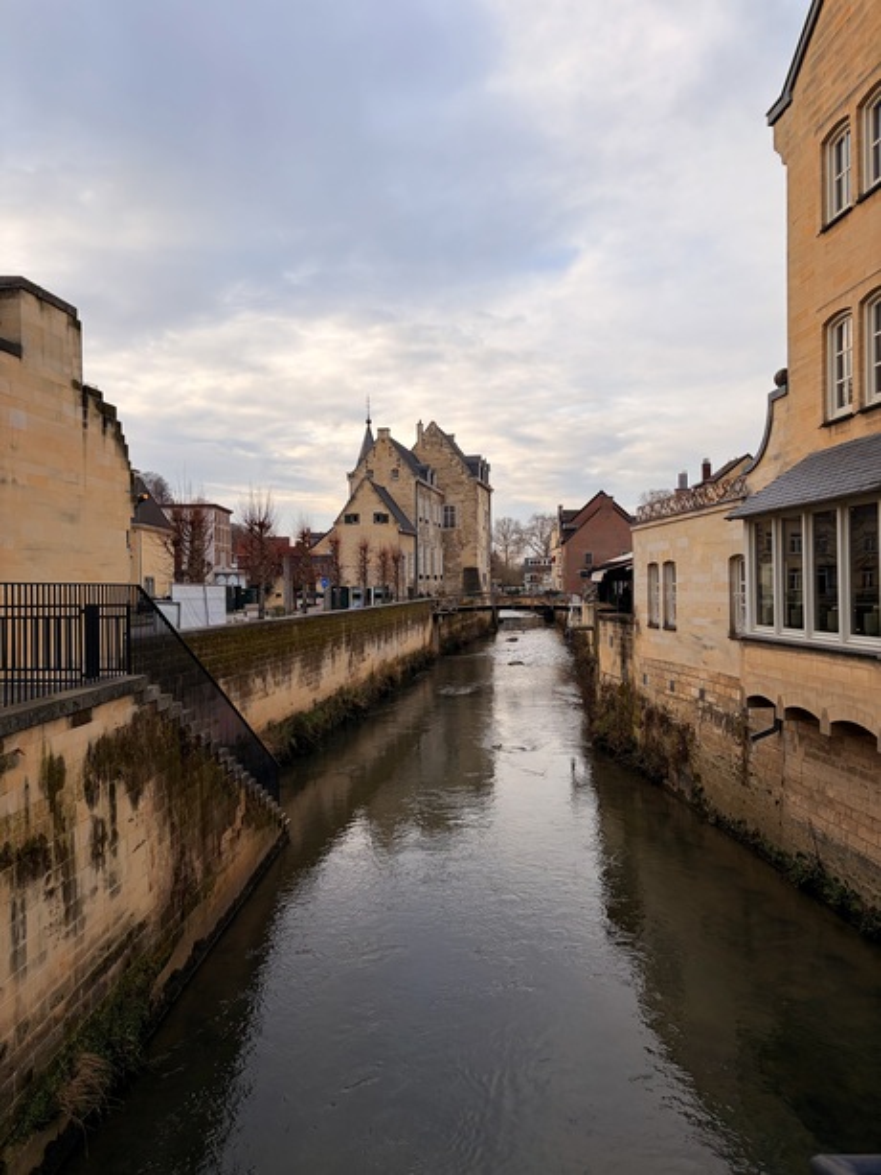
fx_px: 882
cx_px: 440
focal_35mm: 26
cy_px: 588
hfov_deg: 53.1
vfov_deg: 67.3
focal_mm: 5.96
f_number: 1.6
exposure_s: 1/933
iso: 50
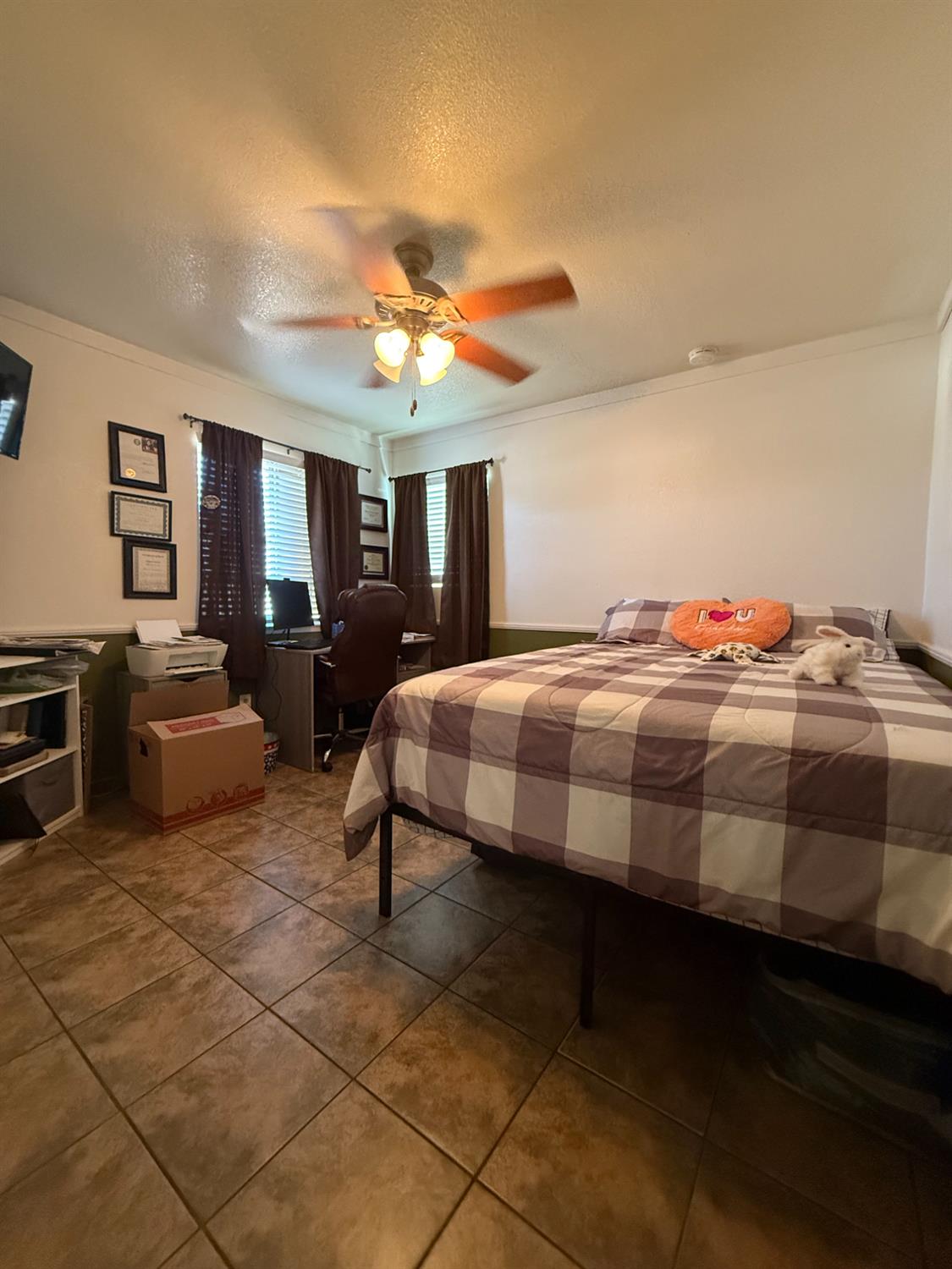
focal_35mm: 14
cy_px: 634
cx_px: 476
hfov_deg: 85.7
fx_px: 513
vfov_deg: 102.1
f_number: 2.2
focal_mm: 2.22
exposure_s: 1/60
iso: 640
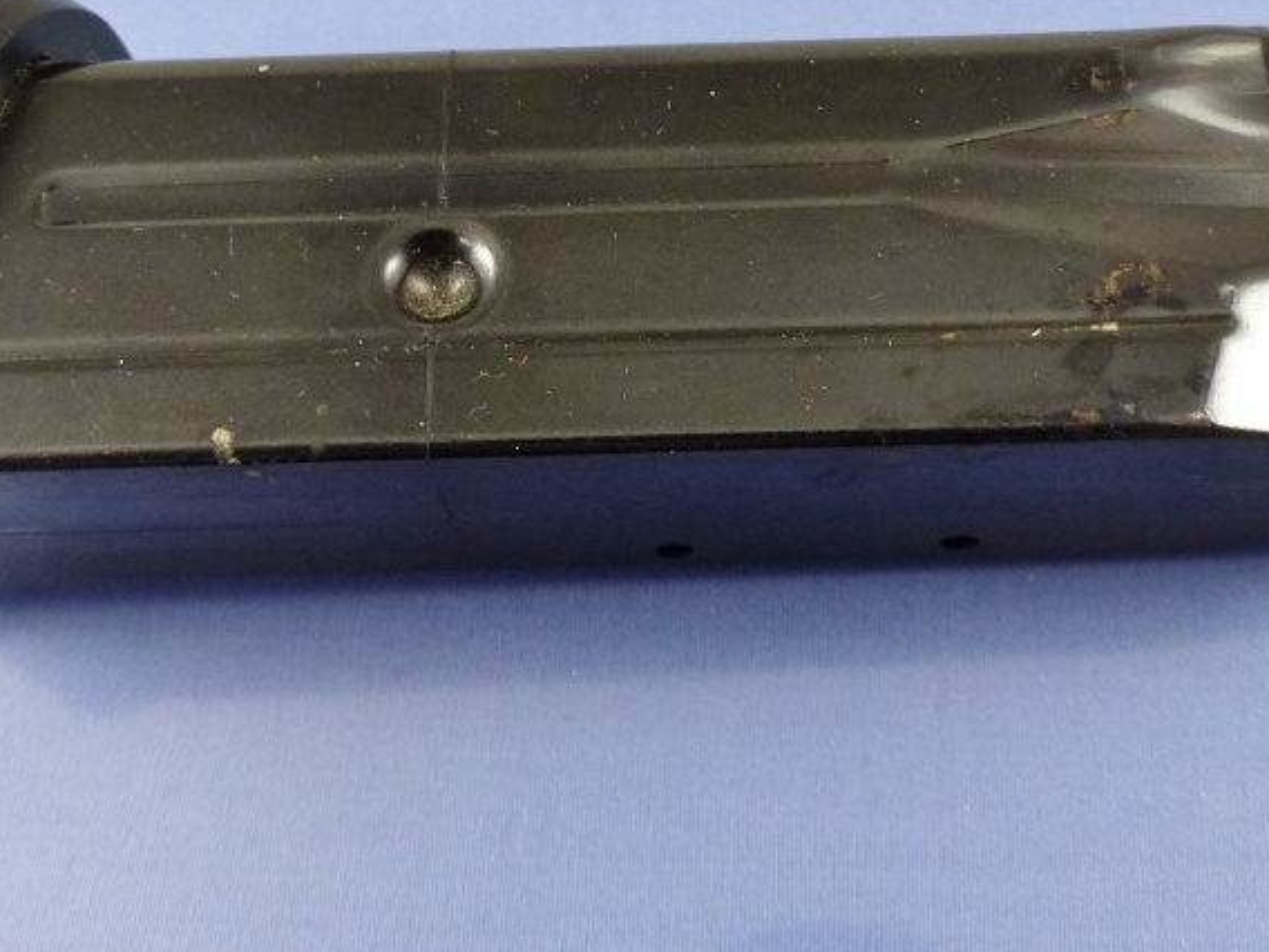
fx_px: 1613
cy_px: 311
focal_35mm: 44
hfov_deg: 42.9
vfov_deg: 32.6
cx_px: 681
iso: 200
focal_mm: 4.5
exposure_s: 1/60
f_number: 2.8
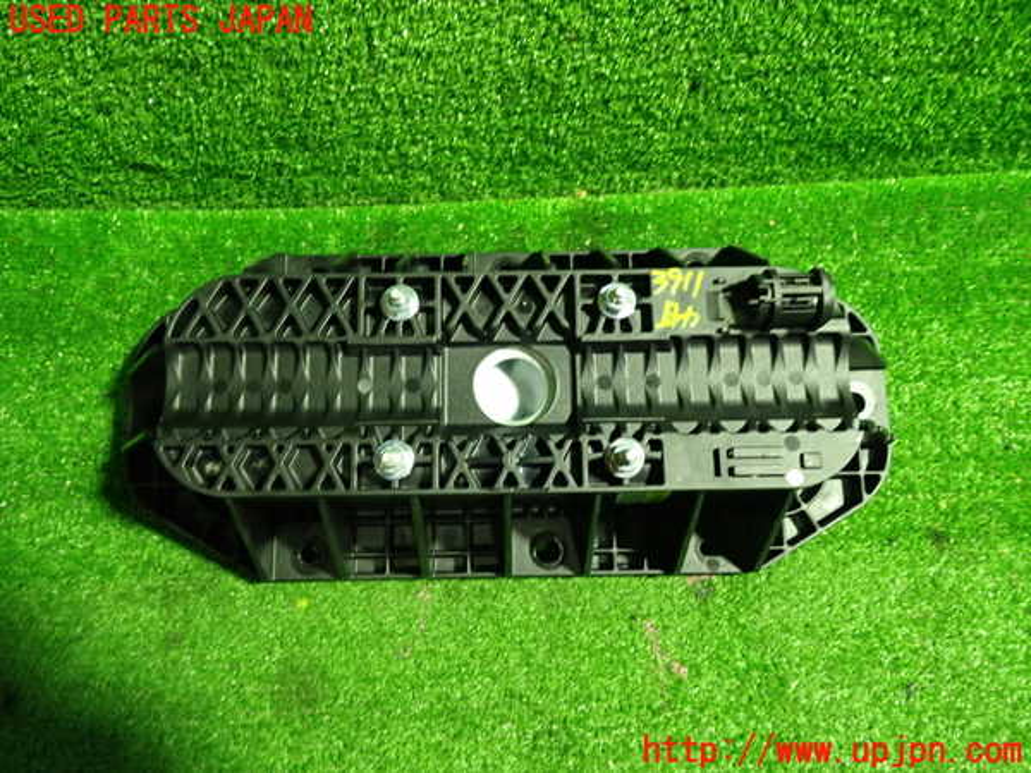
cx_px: 516
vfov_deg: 46.8
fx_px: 894
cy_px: 386
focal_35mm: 30
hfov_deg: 60.0
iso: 500
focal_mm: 5.4
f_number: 2.3
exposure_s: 1/30
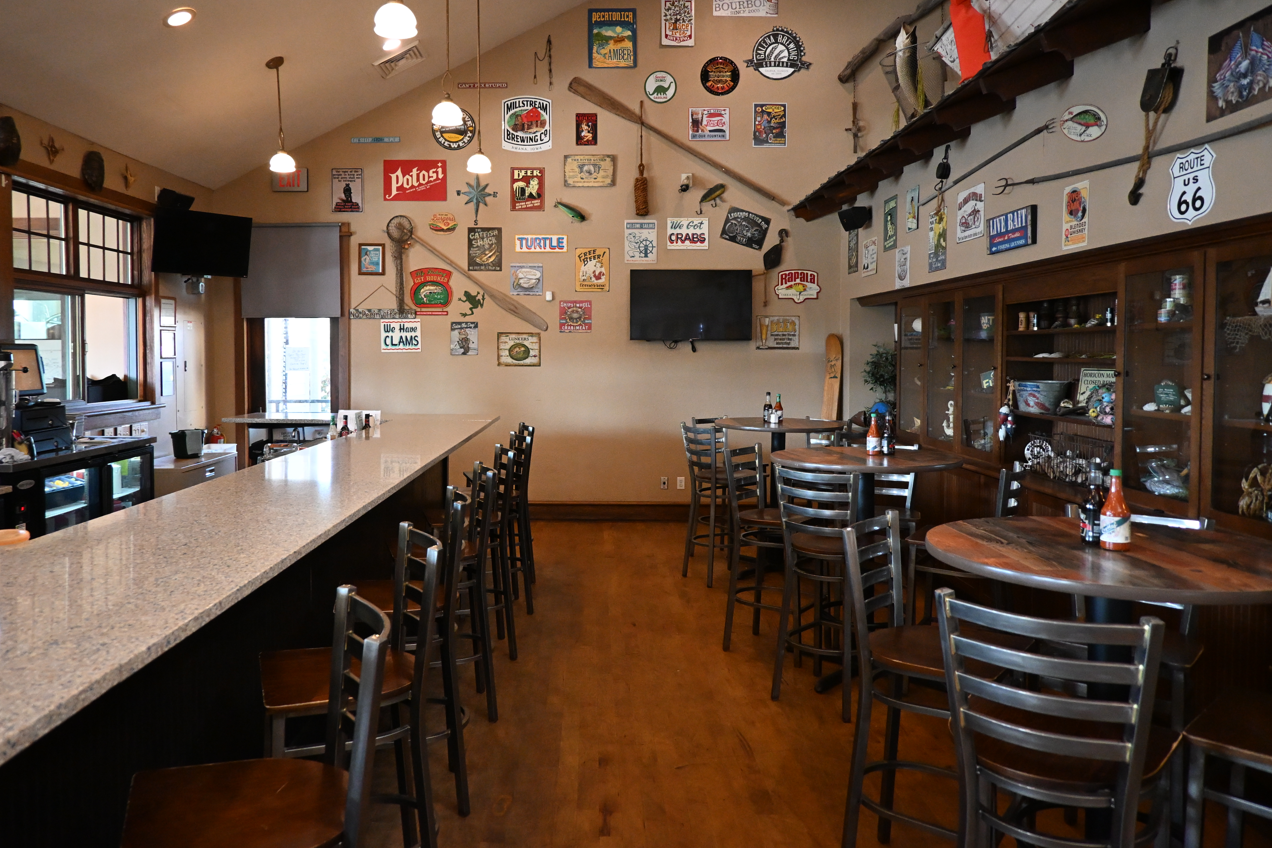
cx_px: 592
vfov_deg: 49.5
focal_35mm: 26
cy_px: 391
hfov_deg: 69.3
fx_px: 919
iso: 3200
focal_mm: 16
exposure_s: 1/100
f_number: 3.5
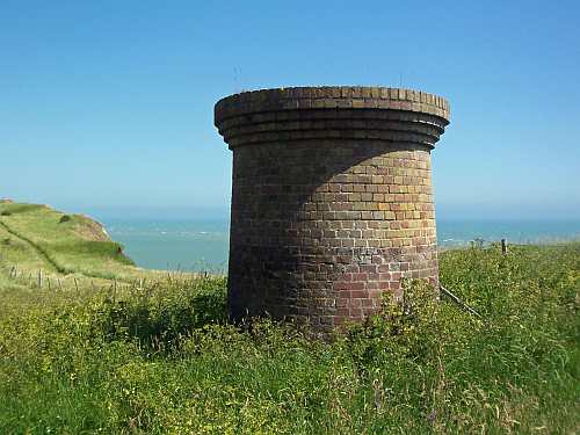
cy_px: 218
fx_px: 653
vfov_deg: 36.8
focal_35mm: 39
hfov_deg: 47.9
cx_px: 290
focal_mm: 6.4
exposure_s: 1/640
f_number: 3.9
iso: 64
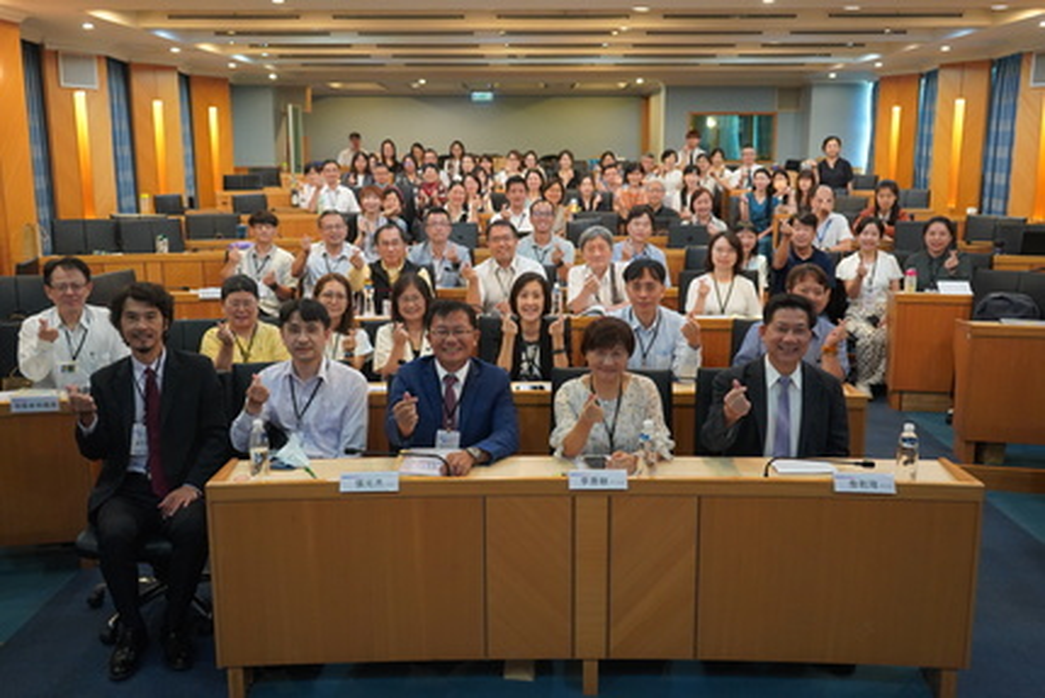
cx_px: 522
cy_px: 349
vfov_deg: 40.0
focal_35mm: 33
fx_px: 958
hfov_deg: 57.2
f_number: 4
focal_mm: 33
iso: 5000
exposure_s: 1/160
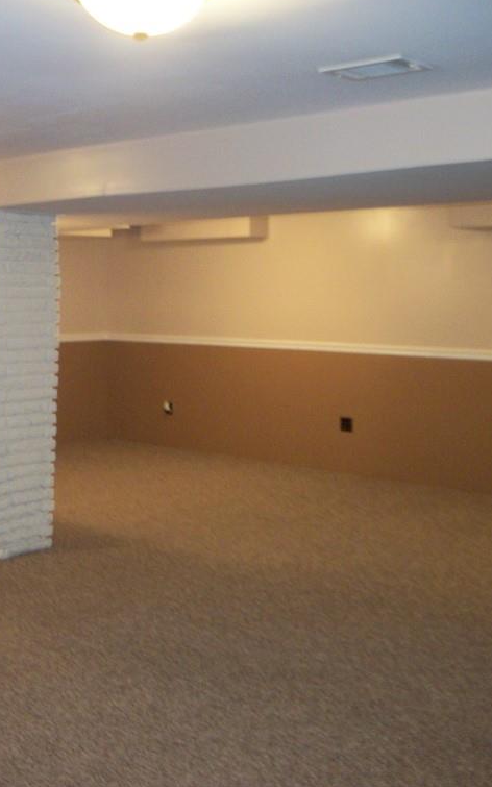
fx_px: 987
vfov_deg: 43.5
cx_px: 124
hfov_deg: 27.6
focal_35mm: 46
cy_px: 389
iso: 250
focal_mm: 5.7
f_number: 2.9
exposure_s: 1/30
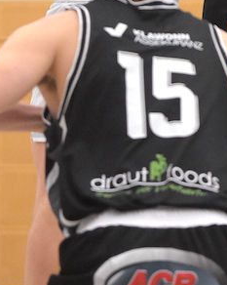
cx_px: 243
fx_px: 3118
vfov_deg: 5.2
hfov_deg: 4.2
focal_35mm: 371
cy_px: -161
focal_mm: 75
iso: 4000
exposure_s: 1/1600
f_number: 2.8
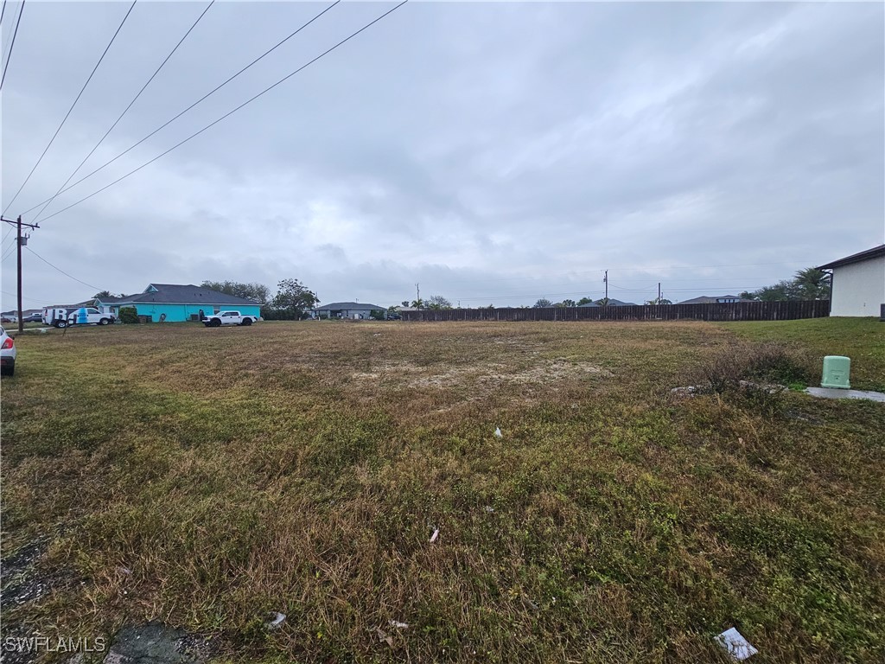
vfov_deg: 89.9
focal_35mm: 13
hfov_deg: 106.2
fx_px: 332
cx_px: 442
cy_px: 332
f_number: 2.2
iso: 250
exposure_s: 1/359
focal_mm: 2.2
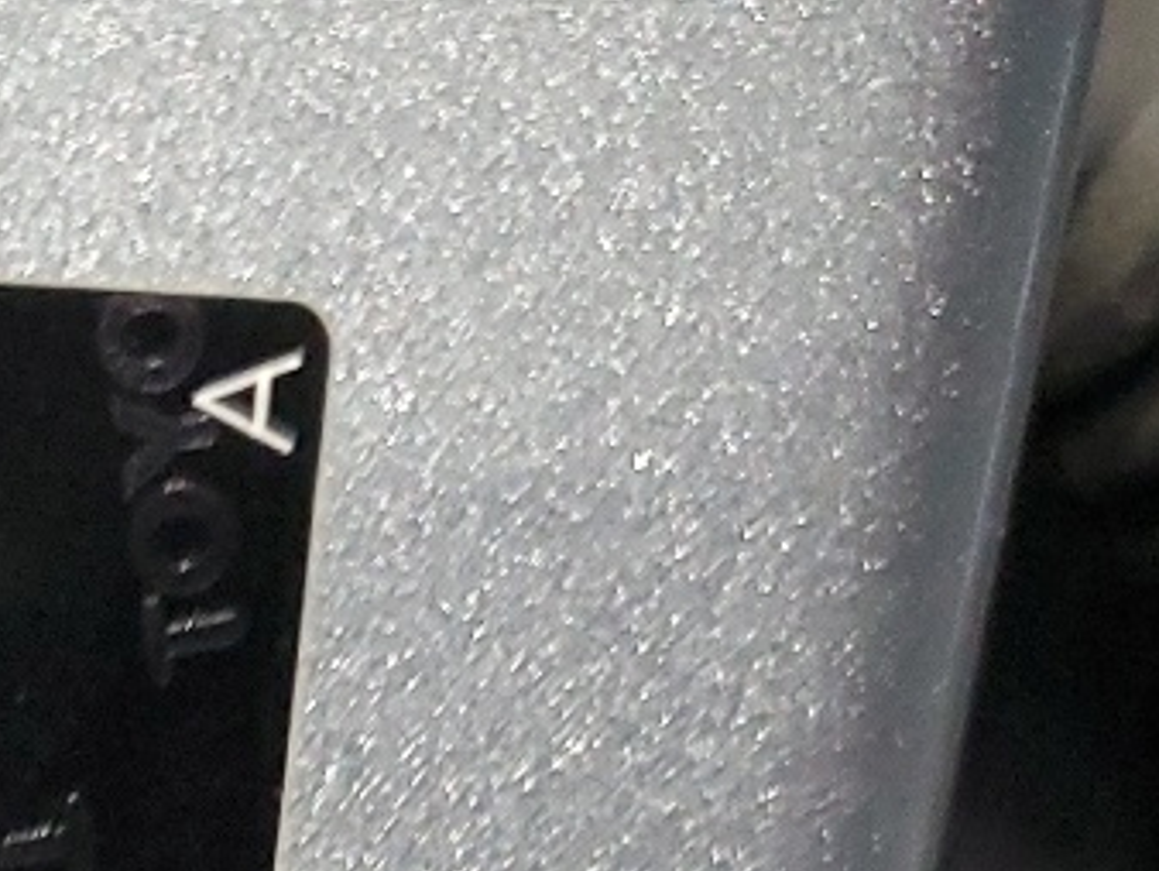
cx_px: -473
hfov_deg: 15.1
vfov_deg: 10.5
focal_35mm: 123
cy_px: 2051
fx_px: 4121
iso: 299
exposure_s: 1/40
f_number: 1.5
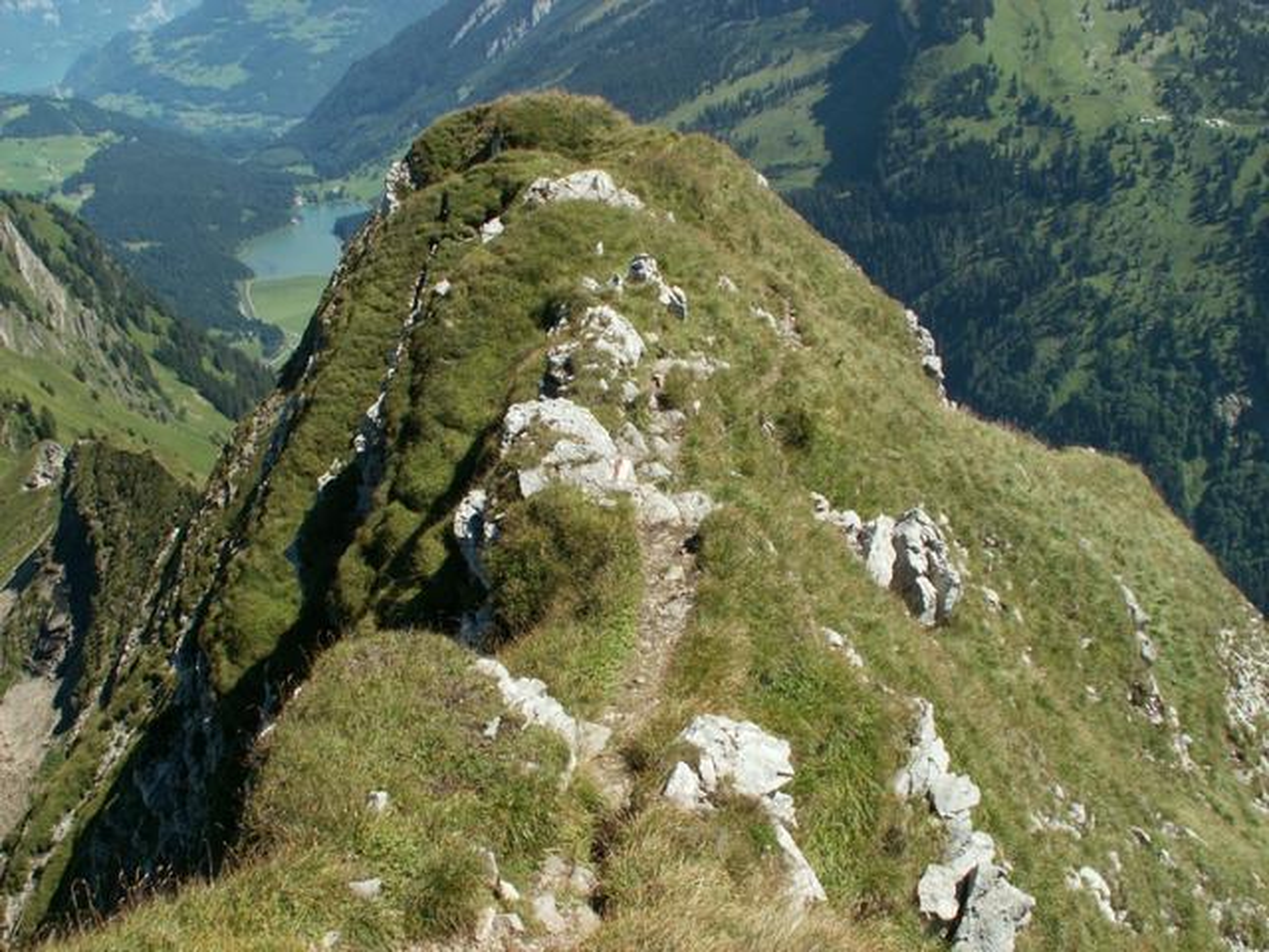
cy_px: 476
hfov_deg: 52.6
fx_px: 1283
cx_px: 634
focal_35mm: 35
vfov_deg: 40.7
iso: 50
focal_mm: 5.86
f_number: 5.6
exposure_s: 1/200
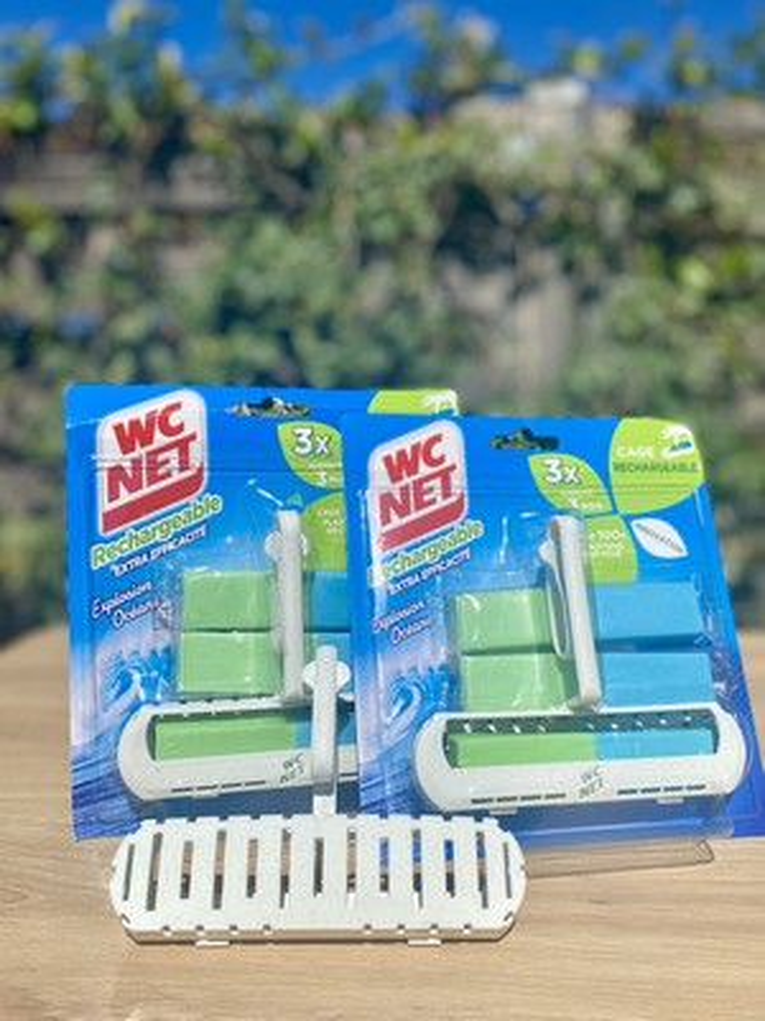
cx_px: 382
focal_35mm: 26
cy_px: 510
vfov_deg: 67.3
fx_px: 766
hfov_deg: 53.1
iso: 32
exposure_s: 1/8850
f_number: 1.8
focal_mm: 4.25
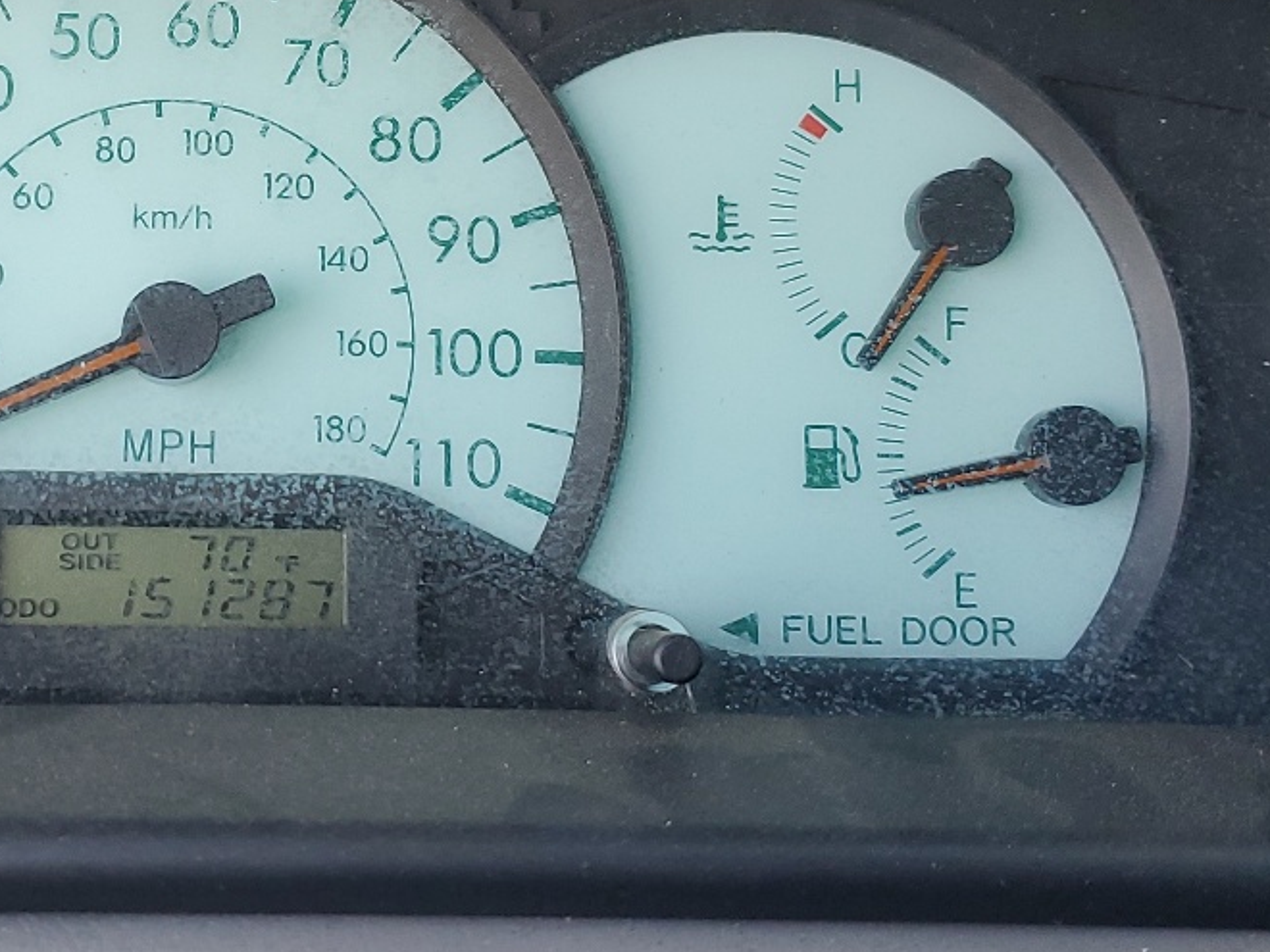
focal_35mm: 63
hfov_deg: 29.7
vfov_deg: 23.2
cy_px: 306
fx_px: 2311
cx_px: 189
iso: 64
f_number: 1.5
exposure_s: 1/120
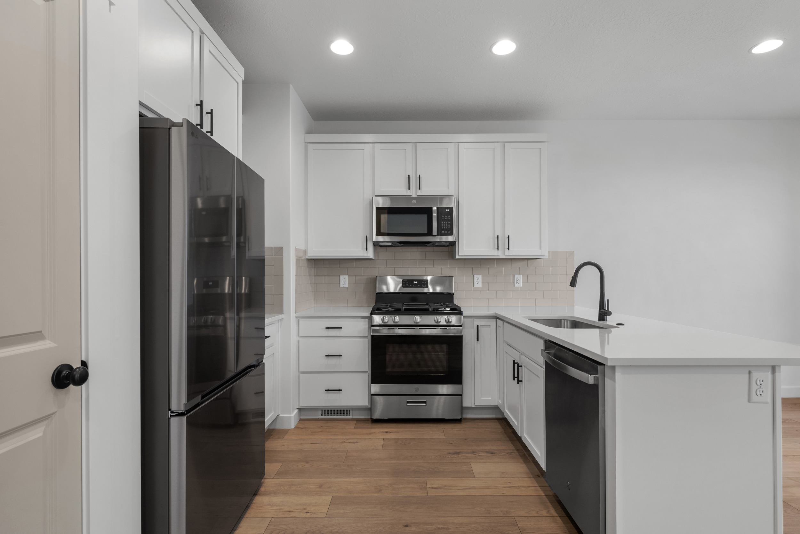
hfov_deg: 91.6
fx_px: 389
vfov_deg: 68.9
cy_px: 267
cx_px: 400
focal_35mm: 18
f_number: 8
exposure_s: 1/8
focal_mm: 17.5
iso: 500
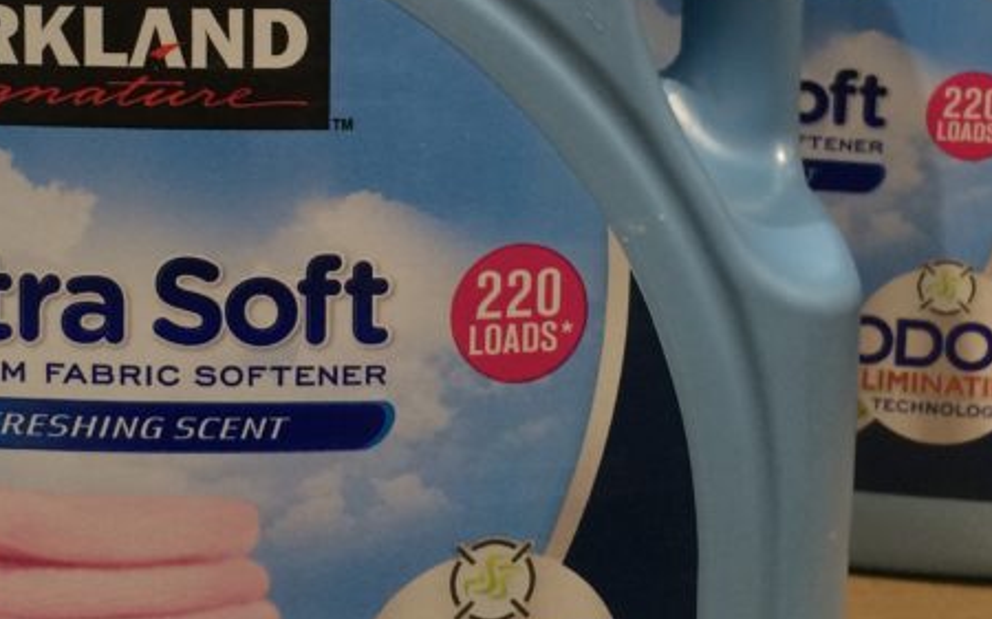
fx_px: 1892
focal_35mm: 70
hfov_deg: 29.2
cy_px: 2
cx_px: 328
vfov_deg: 18.1
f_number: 2.2
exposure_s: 1/30
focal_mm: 4.15
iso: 100
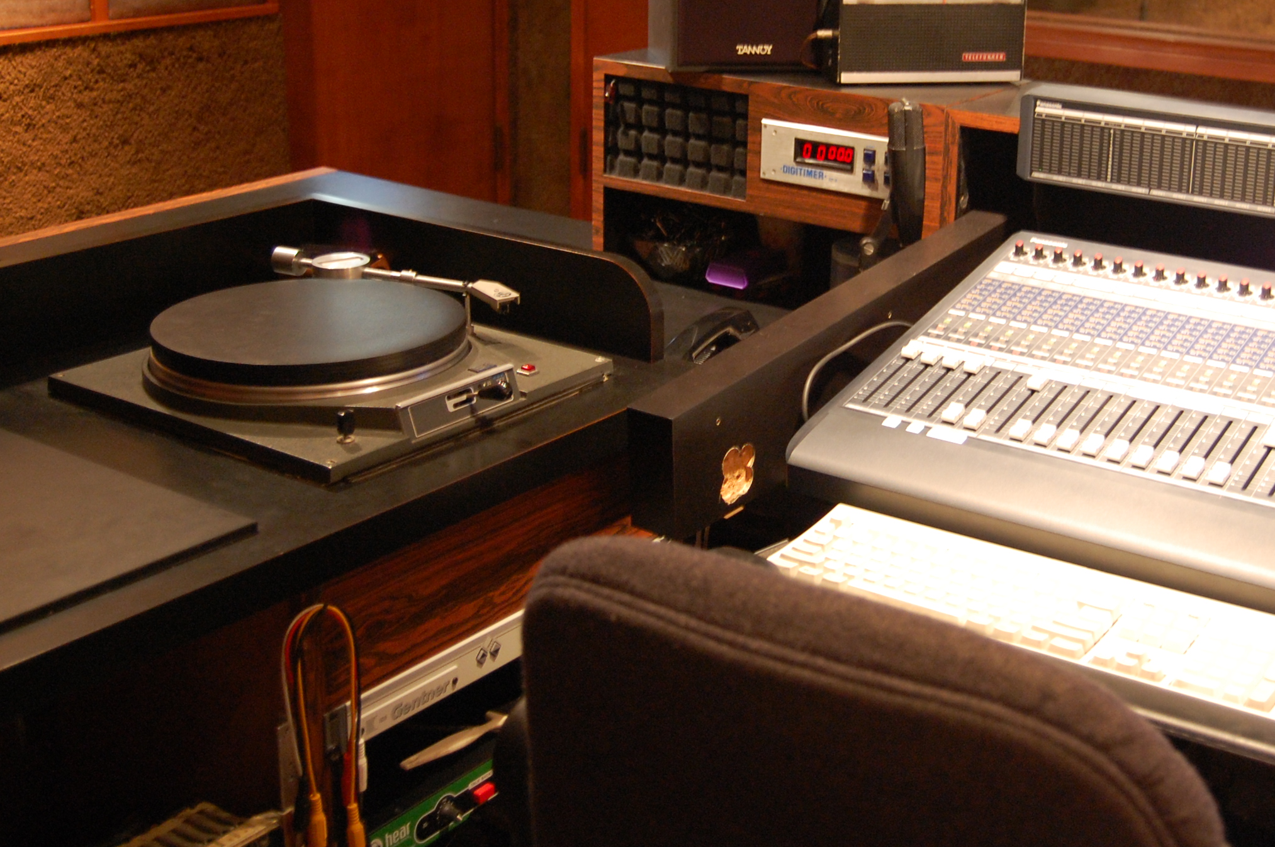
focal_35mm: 49
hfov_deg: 40.2
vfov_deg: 27.3
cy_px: 282
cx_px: 778
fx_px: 1734
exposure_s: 1/8
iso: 800
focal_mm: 22
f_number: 3.8
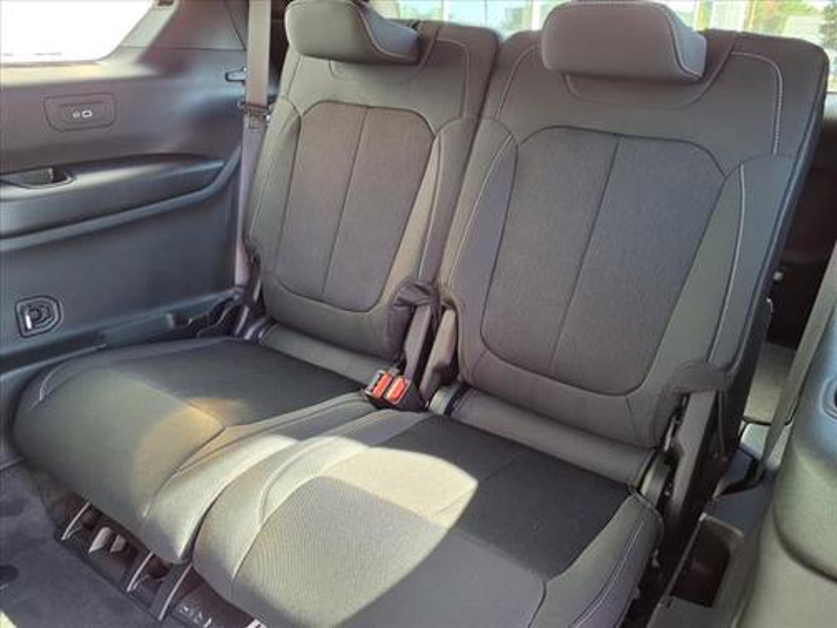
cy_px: 314
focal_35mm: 27
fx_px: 653
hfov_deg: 65.3
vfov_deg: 51.4
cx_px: 418
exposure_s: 1/40
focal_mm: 3.58
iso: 160
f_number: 1.9
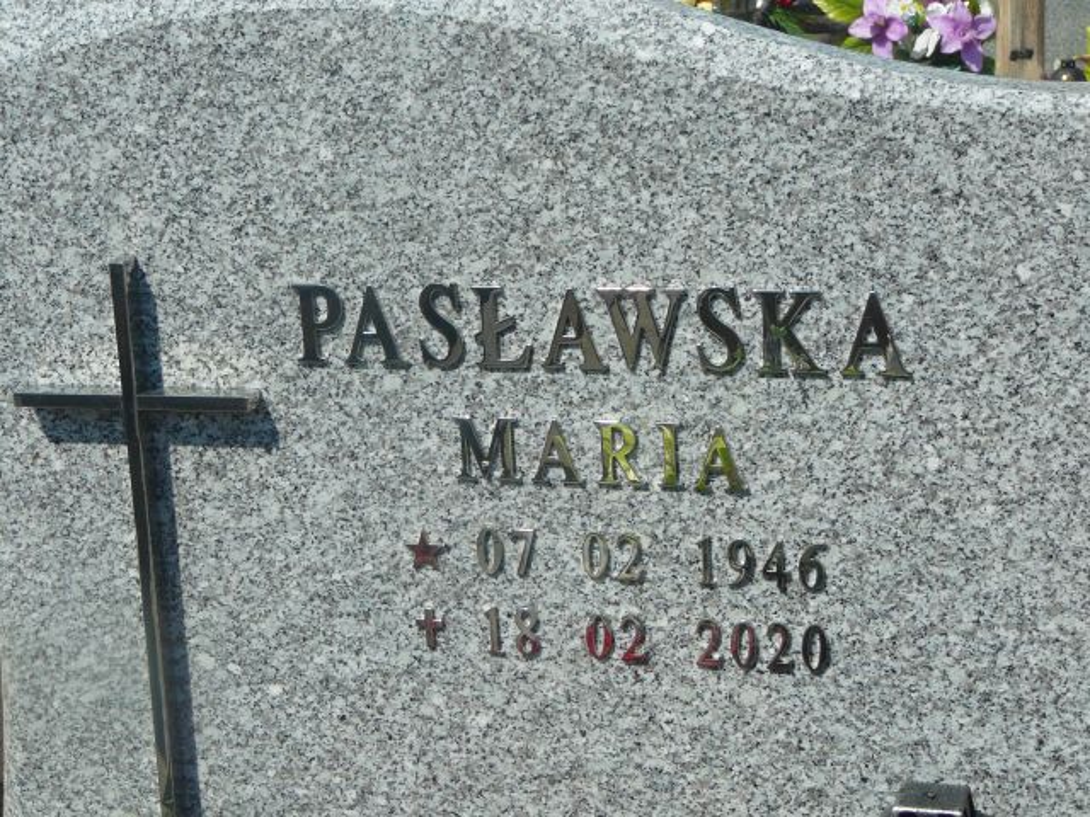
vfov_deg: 18.0
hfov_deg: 23.8
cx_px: 545
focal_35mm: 82
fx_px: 2582
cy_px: 408
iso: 80
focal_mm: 12.2
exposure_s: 1/500
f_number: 6.3
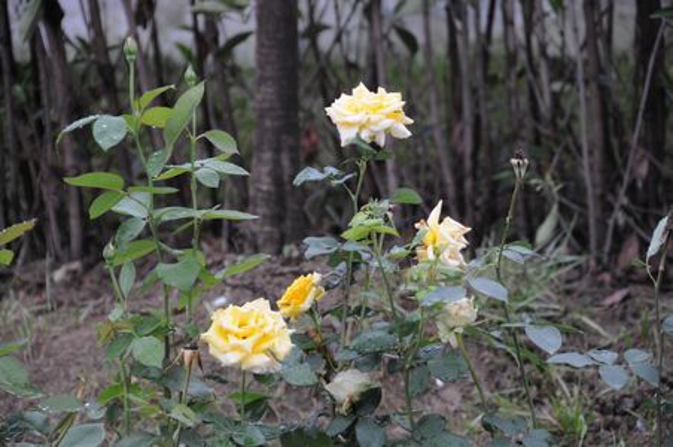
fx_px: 2940
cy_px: 224
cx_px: 336
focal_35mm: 158
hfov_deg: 13.1
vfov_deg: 8.7
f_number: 5.3
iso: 200
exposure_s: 1/40
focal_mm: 105
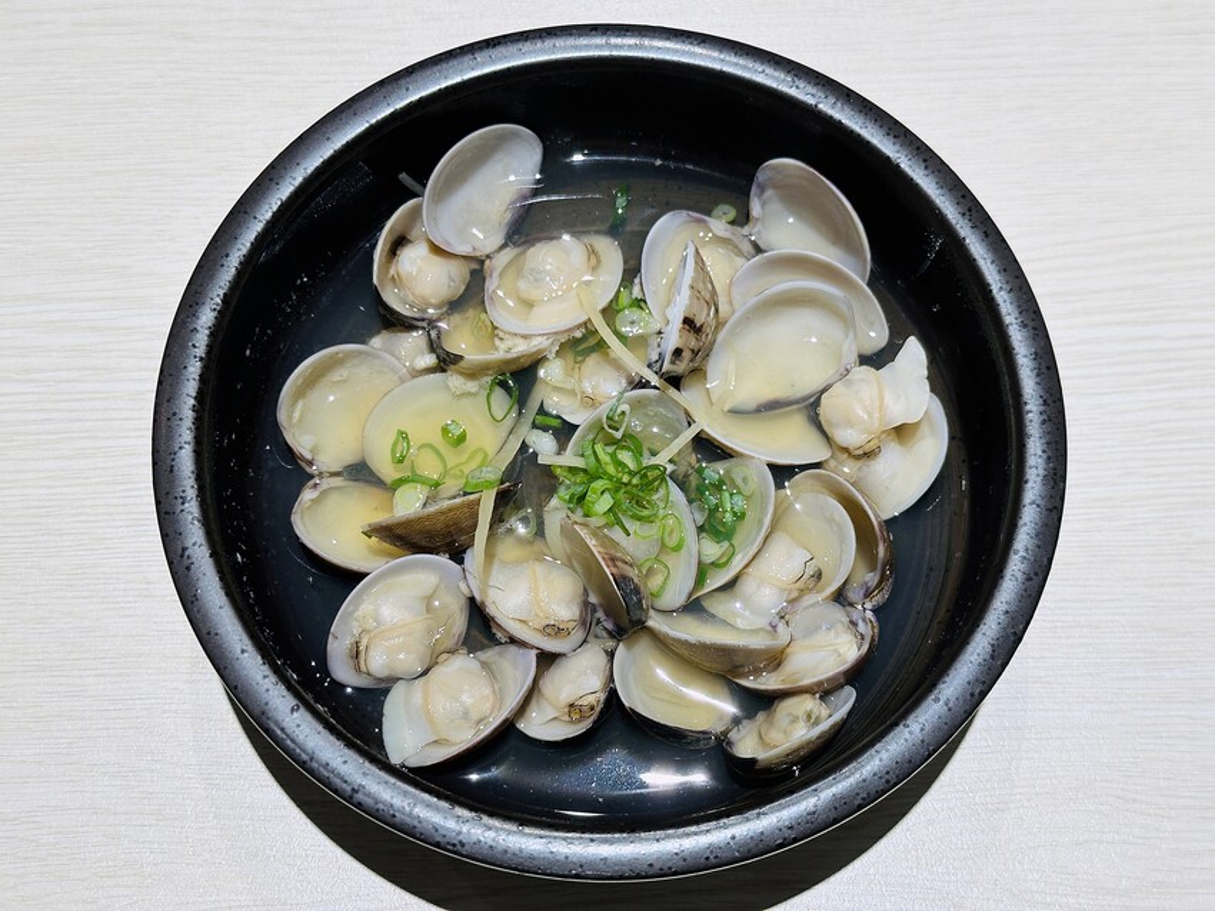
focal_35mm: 48
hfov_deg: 39.7
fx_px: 1684
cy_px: 456
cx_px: 608
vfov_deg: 30.3
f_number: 1.78
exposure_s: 1/120
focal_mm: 6.86
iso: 80
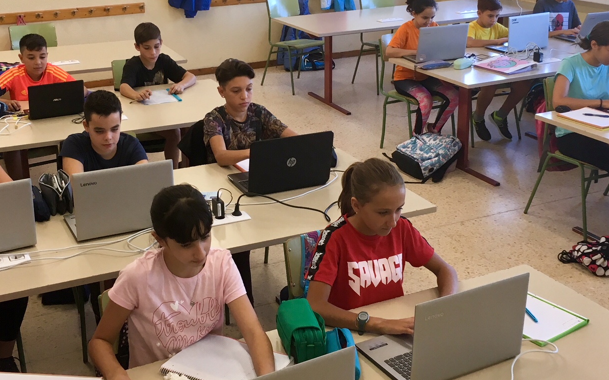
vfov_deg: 25.2
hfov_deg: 39.5
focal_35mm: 51
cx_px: 280
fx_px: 846
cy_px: 130
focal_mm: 4.15
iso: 25
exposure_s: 1/33
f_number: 2.2
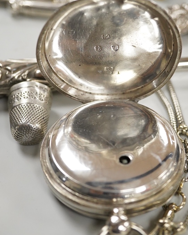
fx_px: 487
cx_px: 122
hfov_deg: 21.8
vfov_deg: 27.1
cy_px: 119
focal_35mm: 70
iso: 2500
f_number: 3.5
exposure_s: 1/640
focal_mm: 30
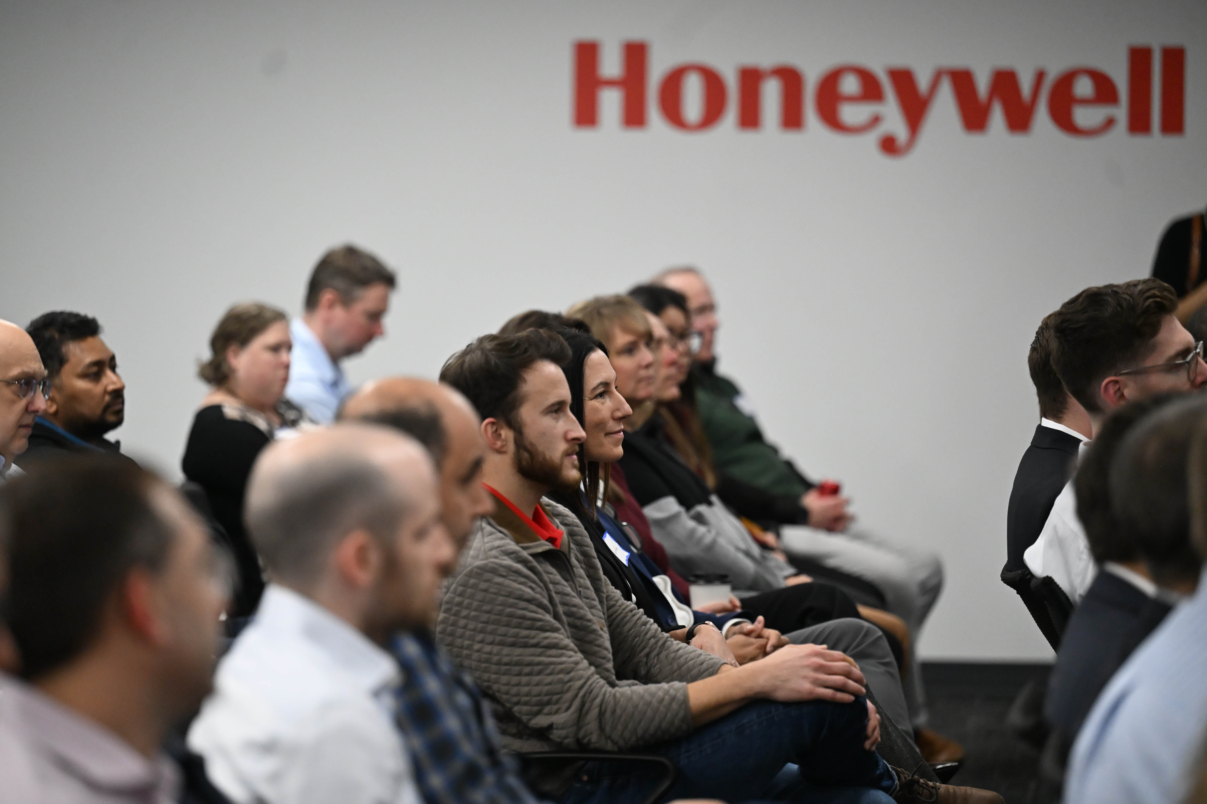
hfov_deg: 13.7
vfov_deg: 9.1
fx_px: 5029
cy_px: 402
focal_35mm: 150
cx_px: 604
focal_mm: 150
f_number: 2.8
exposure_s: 1/1600
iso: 5000
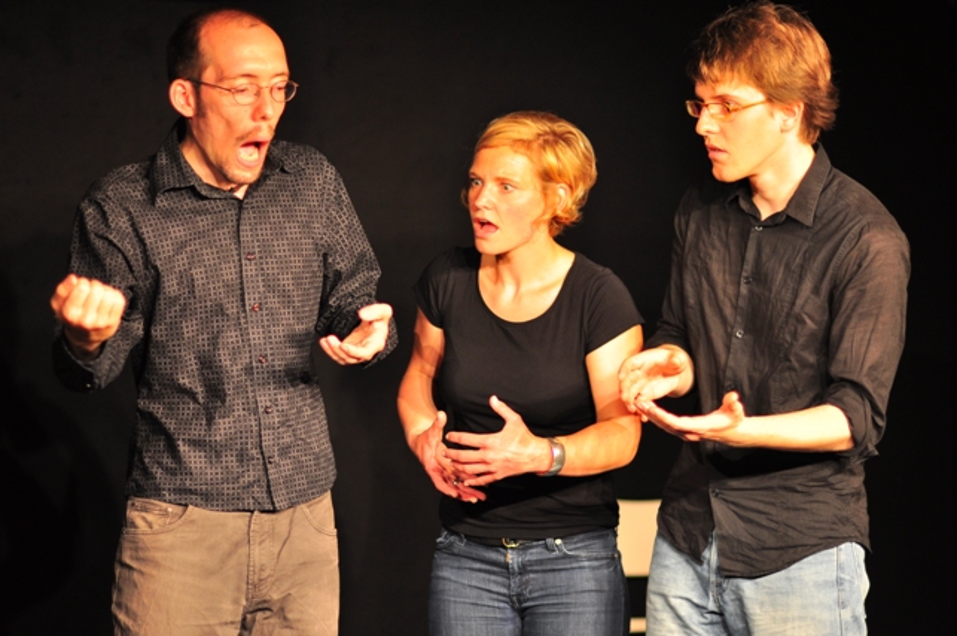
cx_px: 478
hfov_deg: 16.1
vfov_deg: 10.7
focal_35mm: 128
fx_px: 3385
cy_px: 318
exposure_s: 1/160
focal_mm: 85
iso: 400
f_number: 1.8
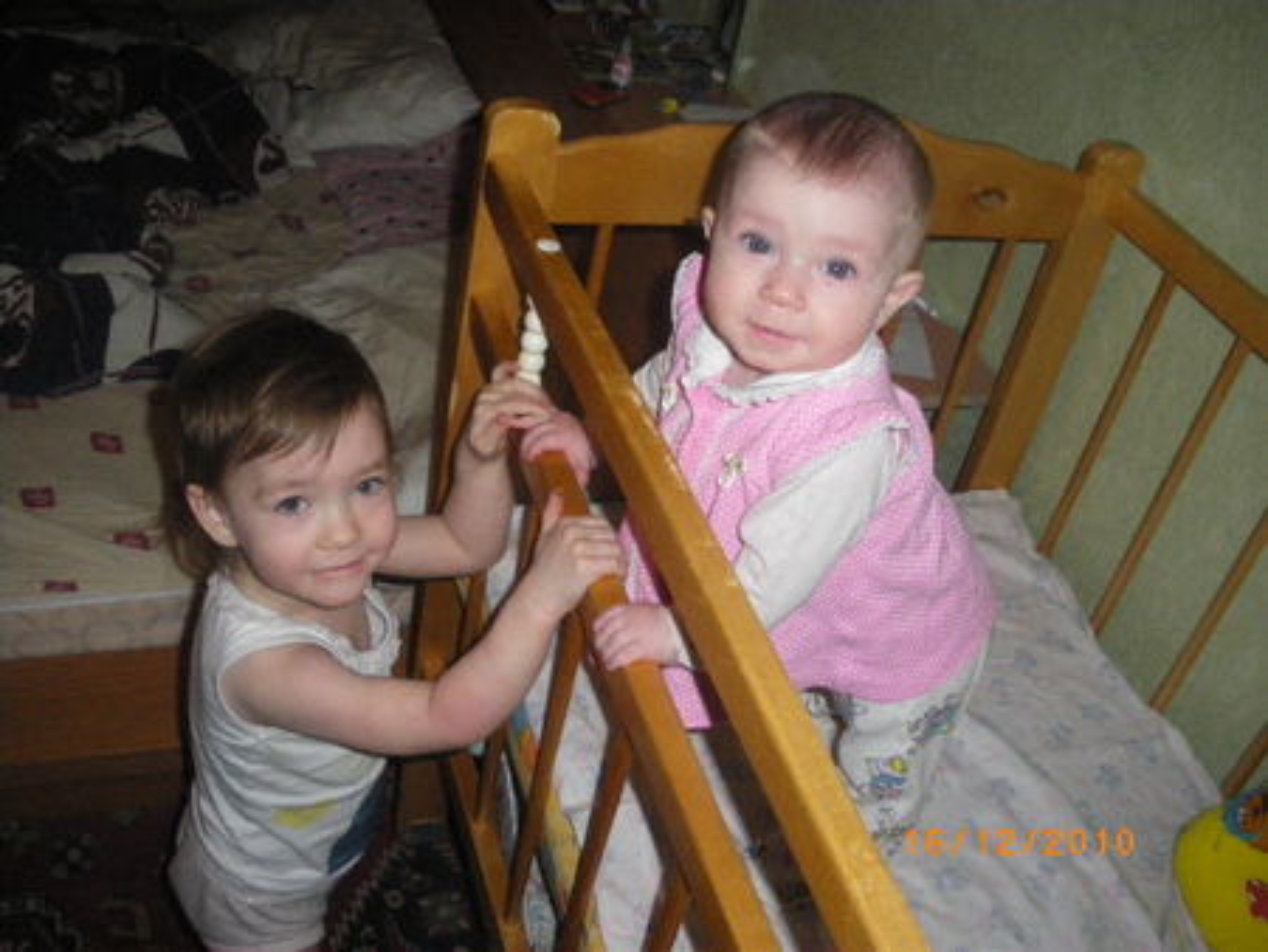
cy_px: 476
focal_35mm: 36
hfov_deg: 51.3
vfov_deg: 39.7
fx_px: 1319
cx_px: 634
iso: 400
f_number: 3.5
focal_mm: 6.3
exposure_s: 1/50
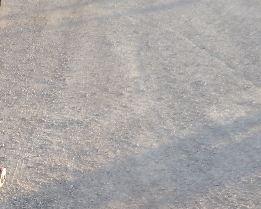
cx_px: -192
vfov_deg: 19.0
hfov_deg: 19.7
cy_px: 270
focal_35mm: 75
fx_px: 579
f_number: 3
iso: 125
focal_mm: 4
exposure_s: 1/200
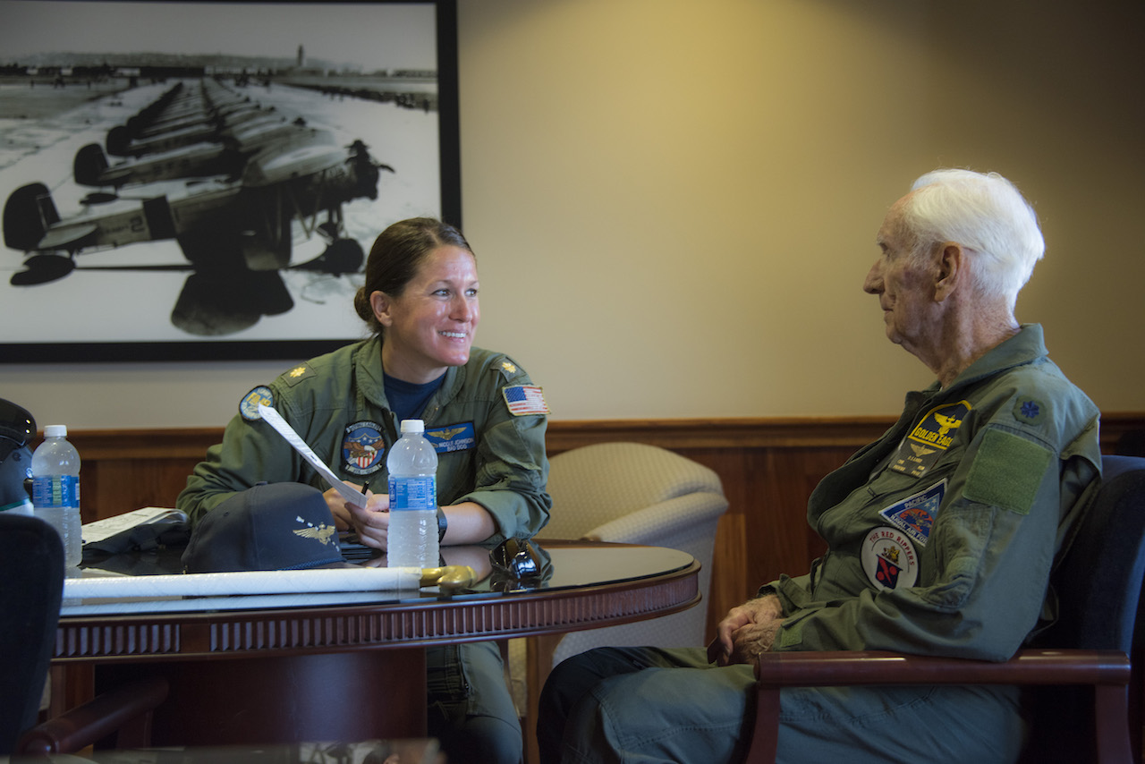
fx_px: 2163
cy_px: 382
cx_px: 572
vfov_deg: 20.0
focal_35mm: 68
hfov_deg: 29.6
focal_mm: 68
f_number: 4.8
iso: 800
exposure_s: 1/60
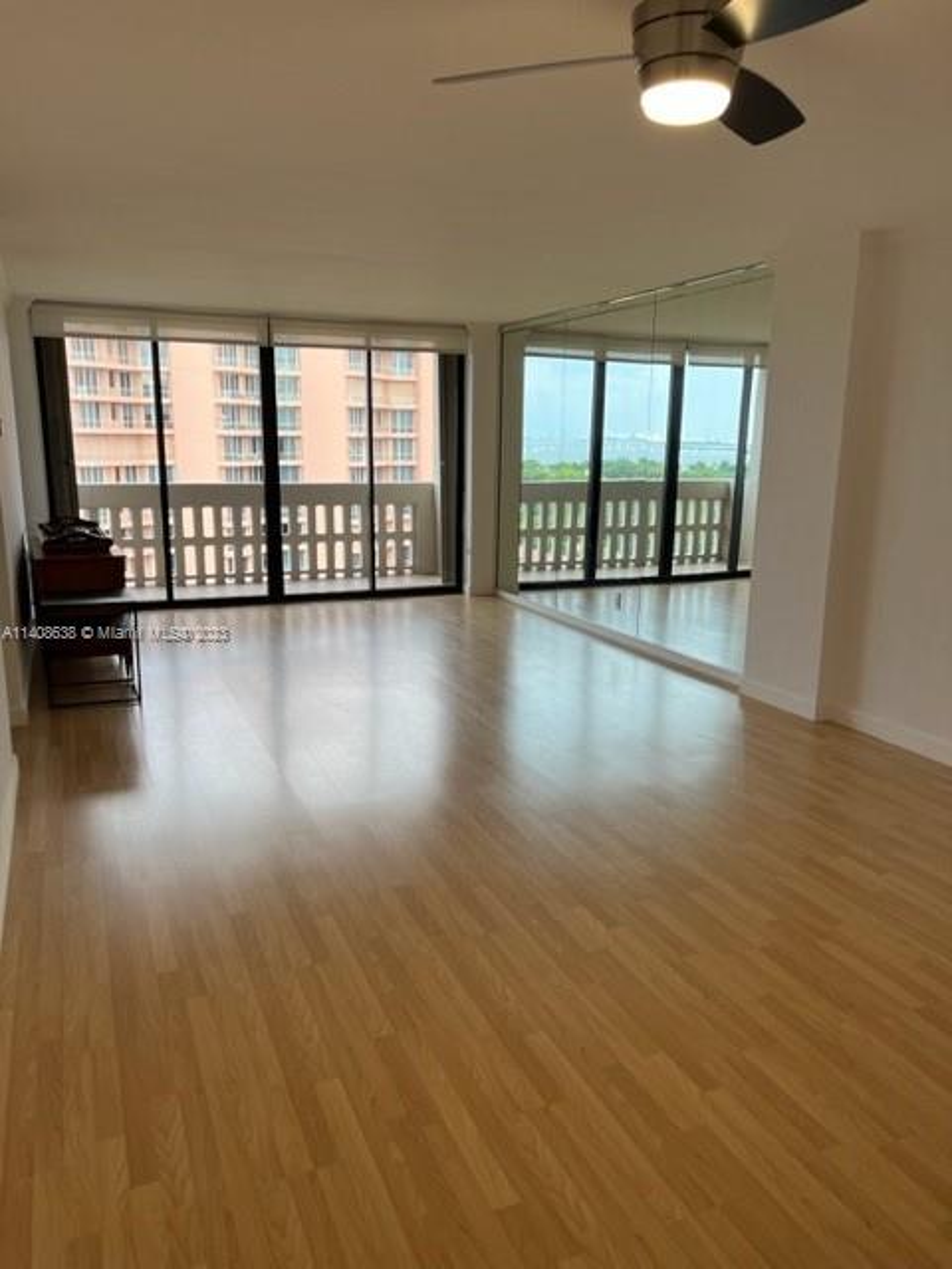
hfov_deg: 53.1
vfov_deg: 67.3
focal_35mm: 26
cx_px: 476
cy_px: 634
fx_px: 953
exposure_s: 1/160
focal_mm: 5.7
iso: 50
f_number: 1.5
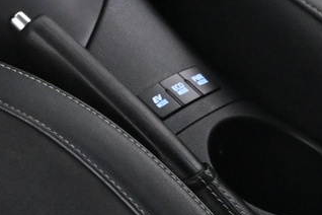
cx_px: -370
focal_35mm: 161
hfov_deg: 11.3
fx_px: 1436
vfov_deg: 8.0
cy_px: -265
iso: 2800
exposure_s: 1/30
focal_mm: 21
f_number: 4
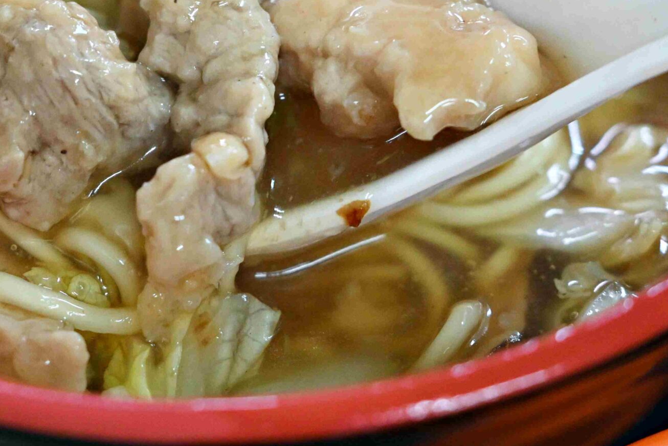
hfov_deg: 13.9
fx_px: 2728
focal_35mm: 147
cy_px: 66
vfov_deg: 9.3
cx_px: 237
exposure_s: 1/160
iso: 2000
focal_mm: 50
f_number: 3.2
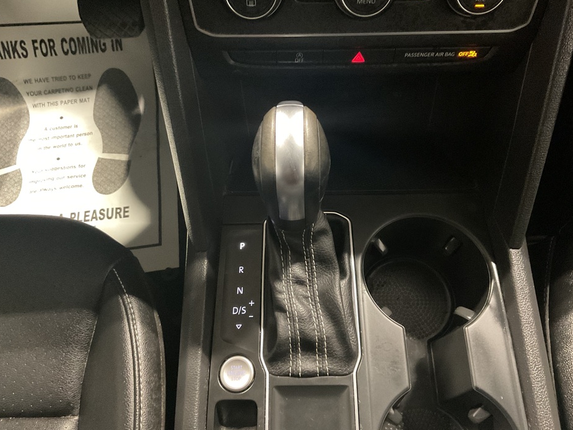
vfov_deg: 46.8
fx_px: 497
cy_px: 218
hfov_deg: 60.0
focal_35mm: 30
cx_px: 288
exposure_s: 1/25
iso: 500
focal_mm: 3
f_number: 1.8
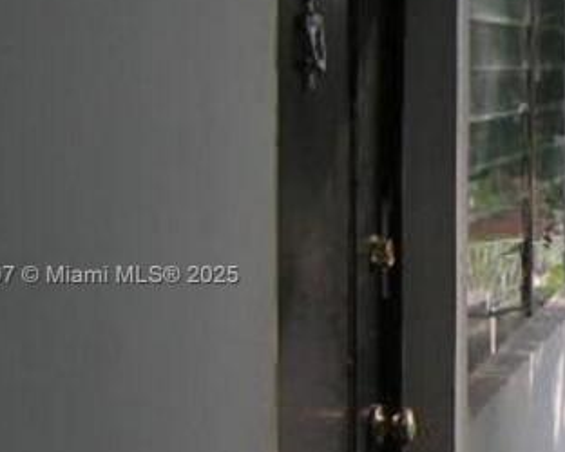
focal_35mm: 108
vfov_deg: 14.3
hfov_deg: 16.6
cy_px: 277
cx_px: 761
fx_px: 1807
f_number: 2.6
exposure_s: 1/246
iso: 100
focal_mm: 4.7
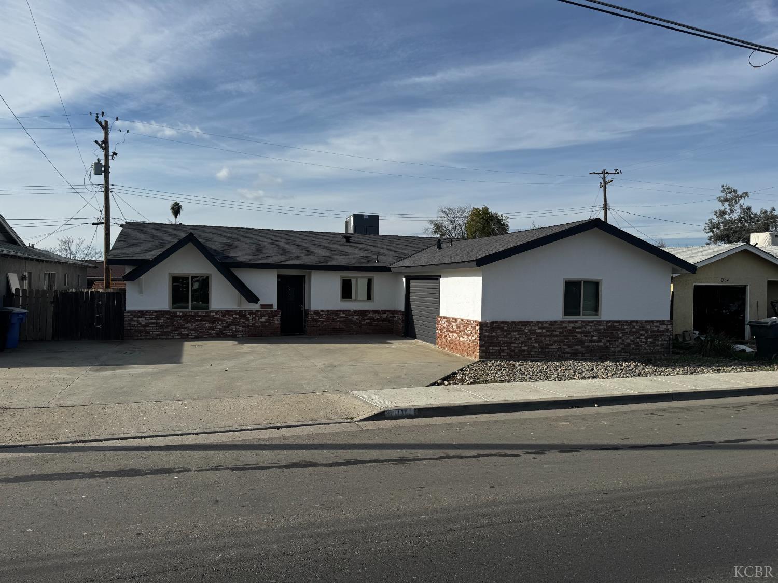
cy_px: 292
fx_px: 539
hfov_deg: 71.6
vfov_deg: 56.8
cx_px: 389
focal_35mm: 24
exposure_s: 1/7092
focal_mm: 6.76
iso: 80
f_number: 1.78
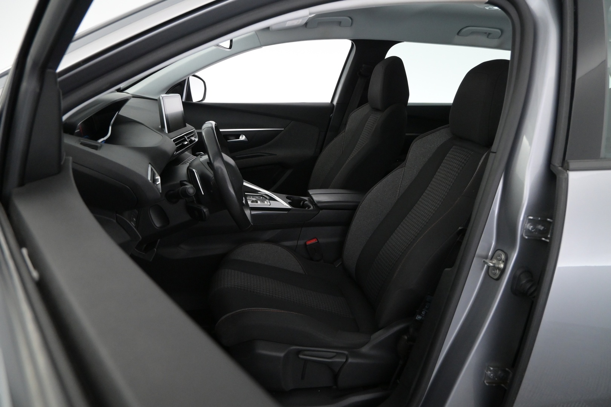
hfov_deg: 73.7
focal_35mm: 24
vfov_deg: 53.1
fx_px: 407
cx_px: 306
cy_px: 204
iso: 2500
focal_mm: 16
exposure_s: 1/80
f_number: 4.5
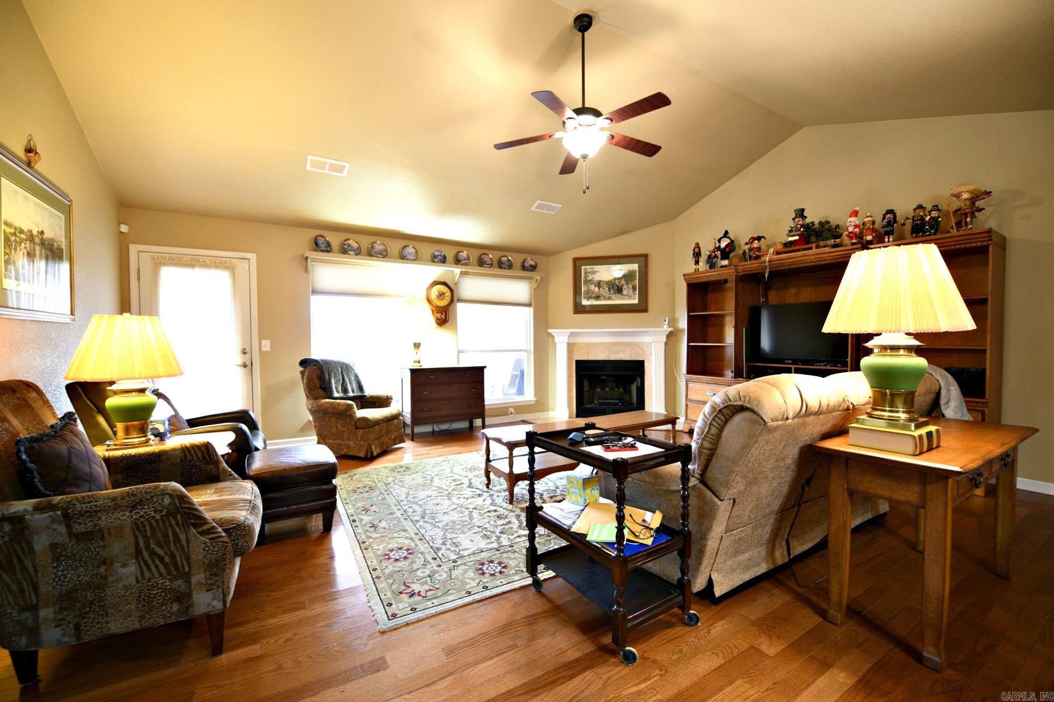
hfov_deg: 104.3
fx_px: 410
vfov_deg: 81.2
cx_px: 527
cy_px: 351
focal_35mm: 14
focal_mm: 14
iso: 500
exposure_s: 1/15
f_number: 2.8
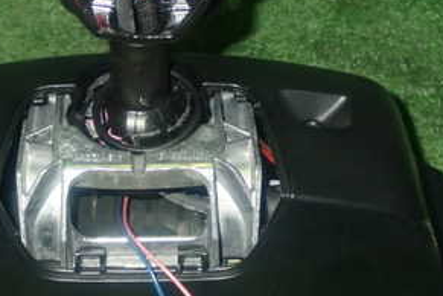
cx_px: 140
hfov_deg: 23.0
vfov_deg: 15.5
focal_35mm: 88
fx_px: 1083
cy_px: 102
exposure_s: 1/40
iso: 800
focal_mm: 7.31
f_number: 8
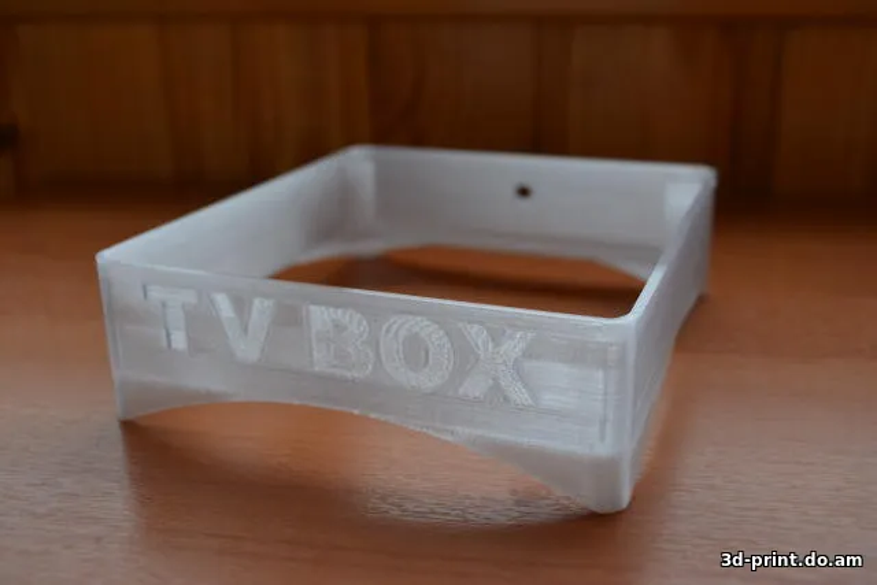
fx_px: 987
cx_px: 438
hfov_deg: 47.9
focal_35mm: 40
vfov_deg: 33.0
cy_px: 292
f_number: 7.1
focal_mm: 27
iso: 200
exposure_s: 1/200
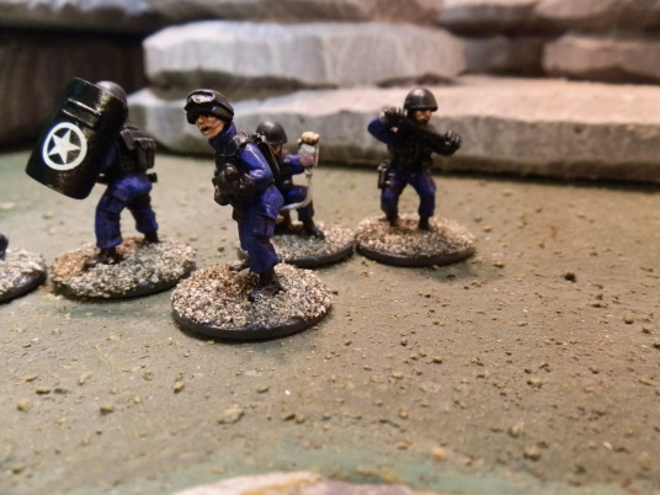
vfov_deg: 49.7
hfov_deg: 63.4
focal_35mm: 28
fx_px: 534
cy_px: 248
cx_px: 330
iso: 400
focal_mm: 5
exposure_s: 1/30
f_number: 3.1
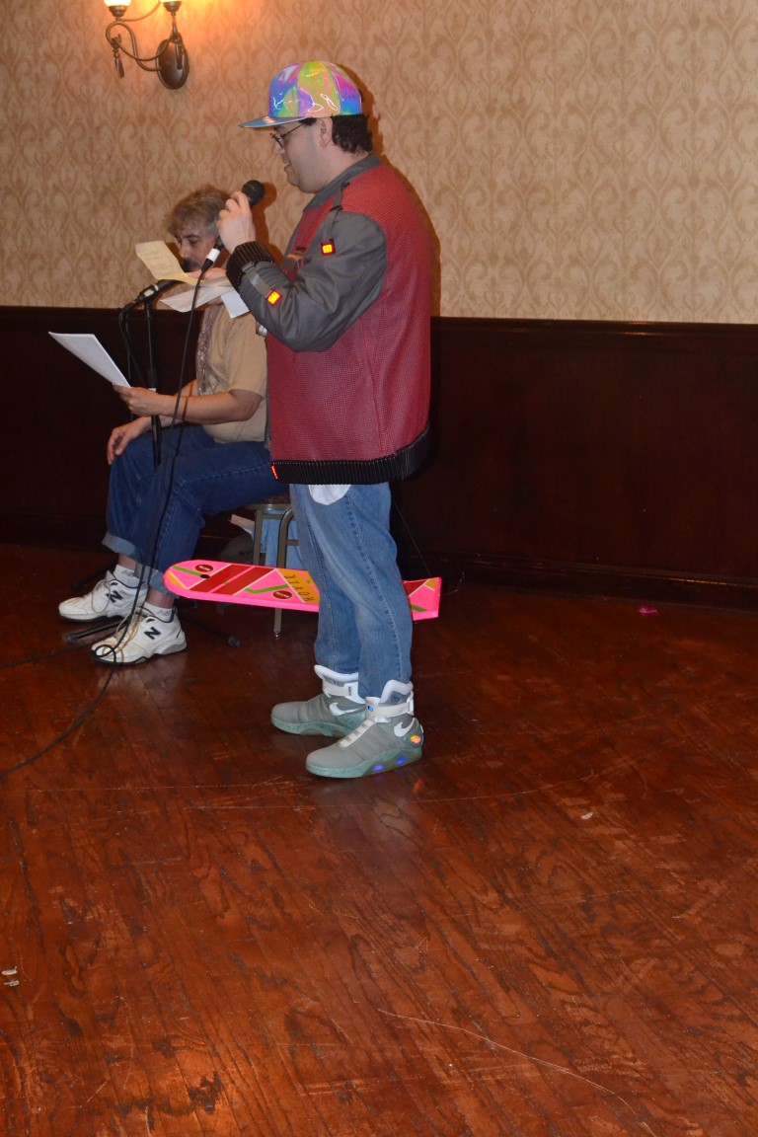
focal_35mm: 60
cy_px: 568
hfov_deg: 22.6
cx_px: 379
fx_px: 1895
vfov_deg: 33.4
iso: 3200
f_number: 7.1
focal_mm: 40
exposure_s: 1/60
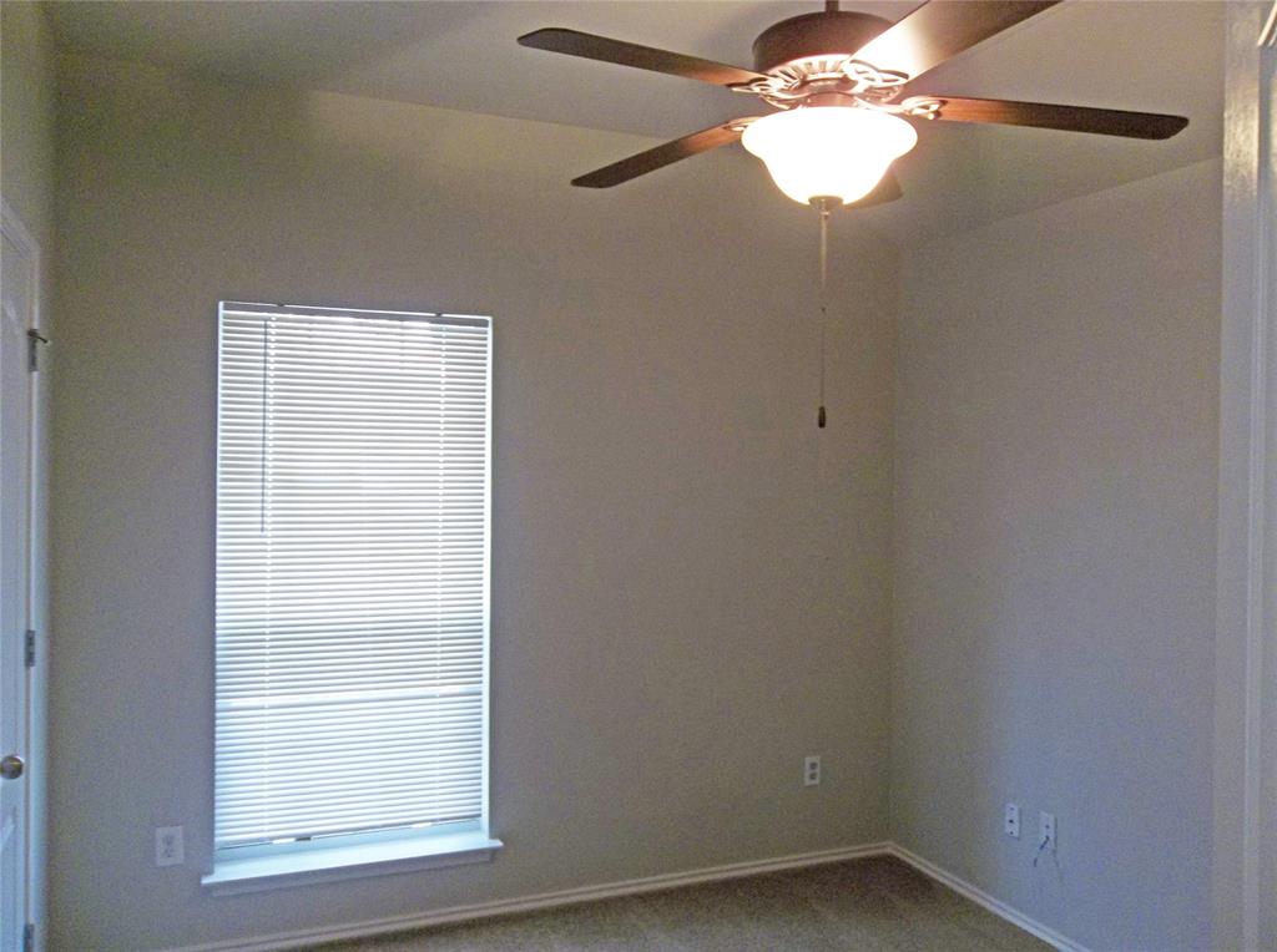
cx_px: 638
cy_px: 476
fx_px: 994
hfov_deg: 65.4
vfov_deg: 51.2
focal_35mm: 27
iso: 160
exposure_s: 1/15
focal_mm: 4.9
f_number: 3.5
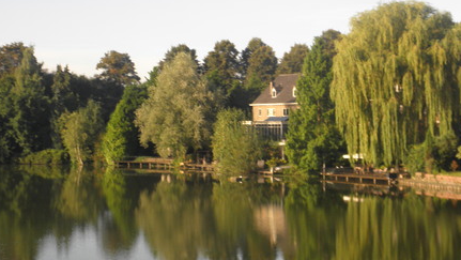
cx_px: 209
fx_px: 930
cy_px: 114
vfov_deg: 15.9
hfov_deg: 27.8
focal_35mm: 76
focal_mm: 8.6
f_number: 3.9
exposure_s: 1/100
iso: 100
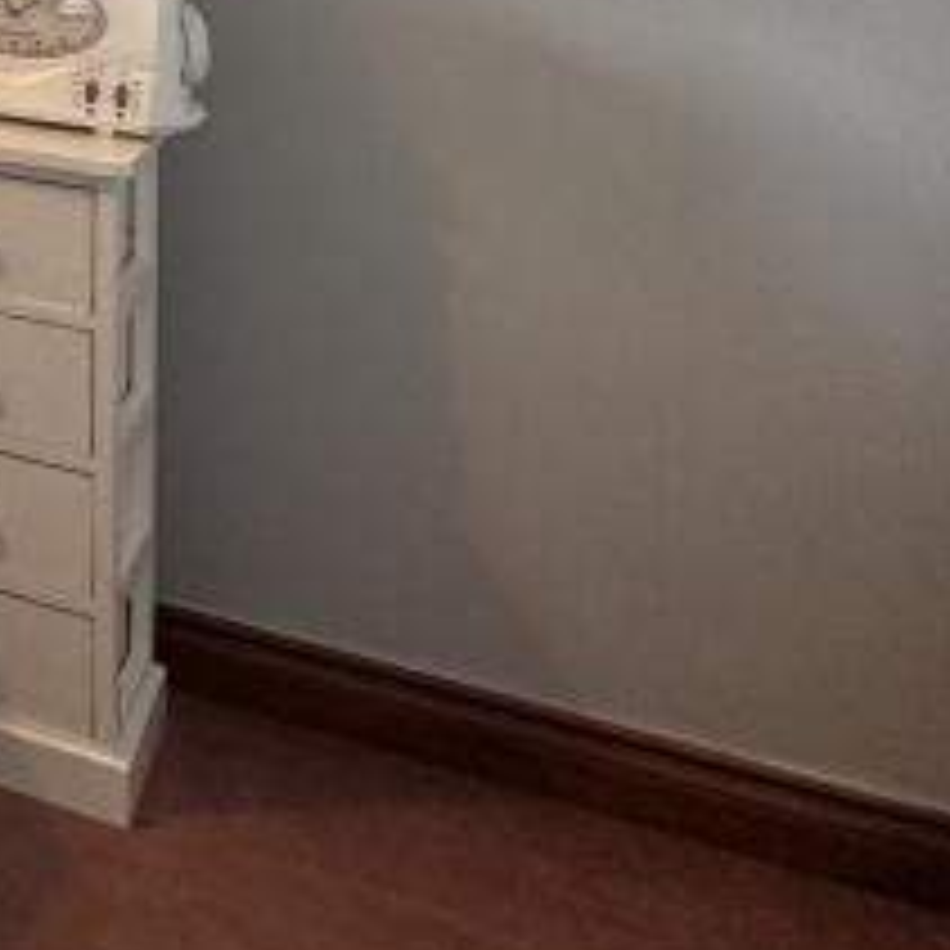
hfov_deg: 16.4
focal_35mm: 60
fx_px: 1863
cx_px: -1189
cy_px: -284
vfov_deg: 24.9
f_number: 2.2
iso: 125
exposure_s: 1/100
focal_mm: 2.22
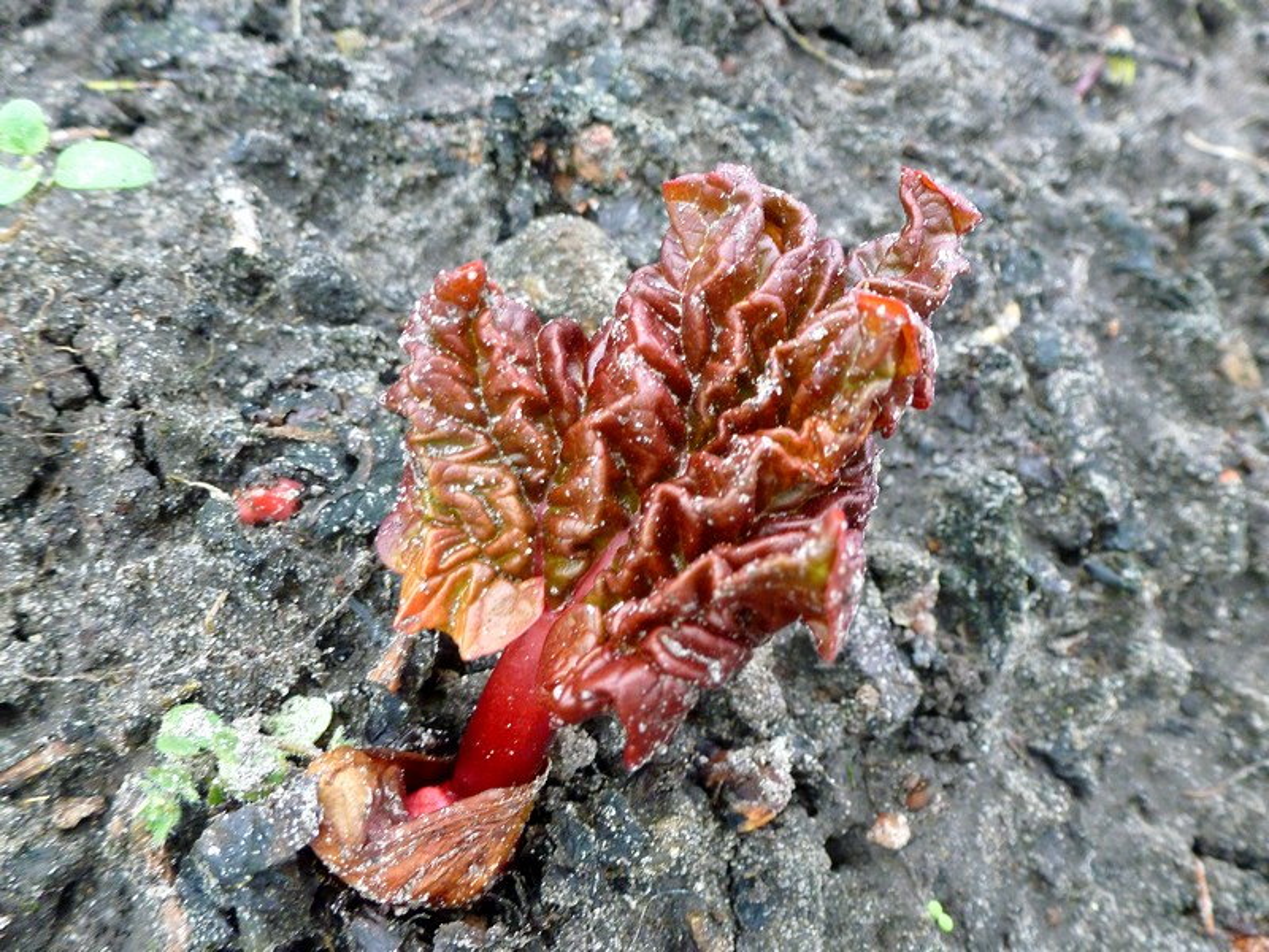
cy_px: 476
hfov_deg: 71.6
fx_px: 880
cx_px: 634
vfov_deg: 56.8
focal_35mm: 24
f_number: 3.3
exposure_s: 1/60
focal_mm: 4.3
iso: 320
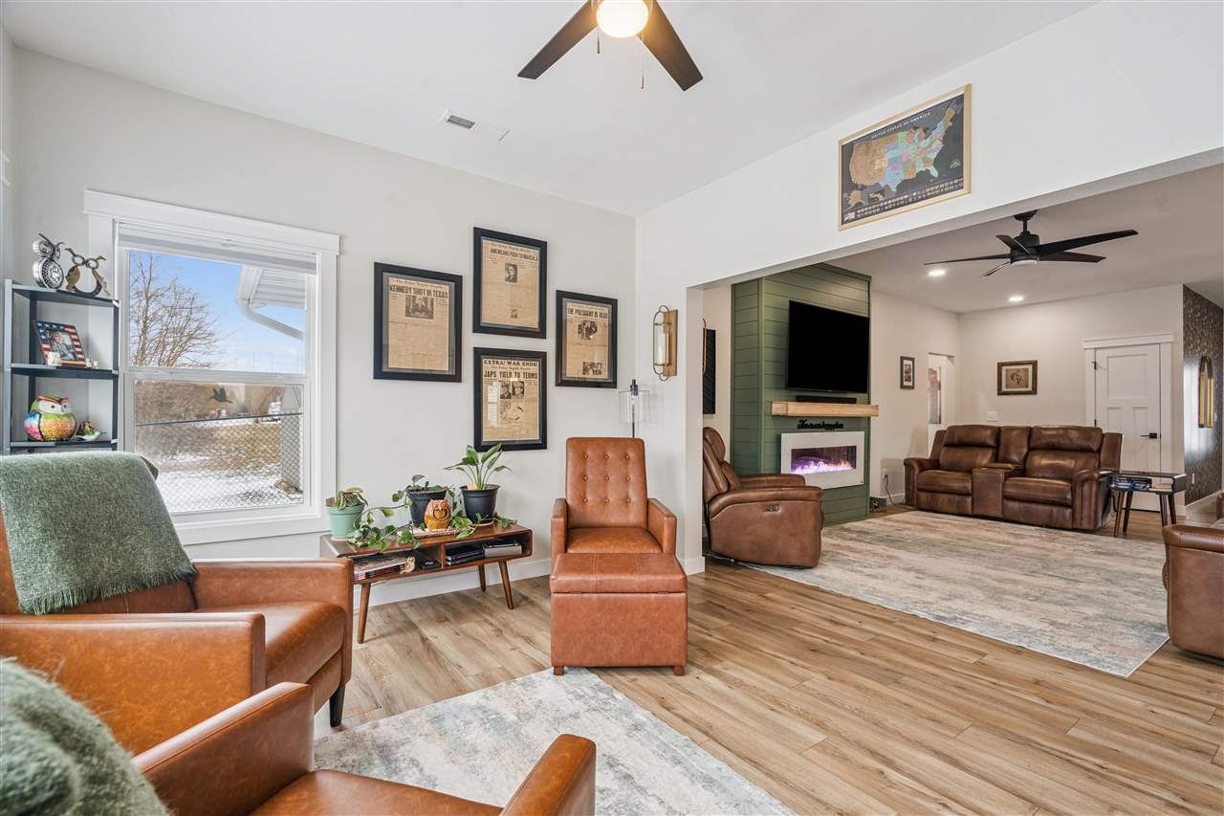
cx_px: 612
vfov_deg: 73.7
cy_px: 408
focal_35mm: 16
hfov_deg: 96.7
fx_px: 544
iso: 400
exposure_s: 1/10
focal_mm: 16
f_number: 10
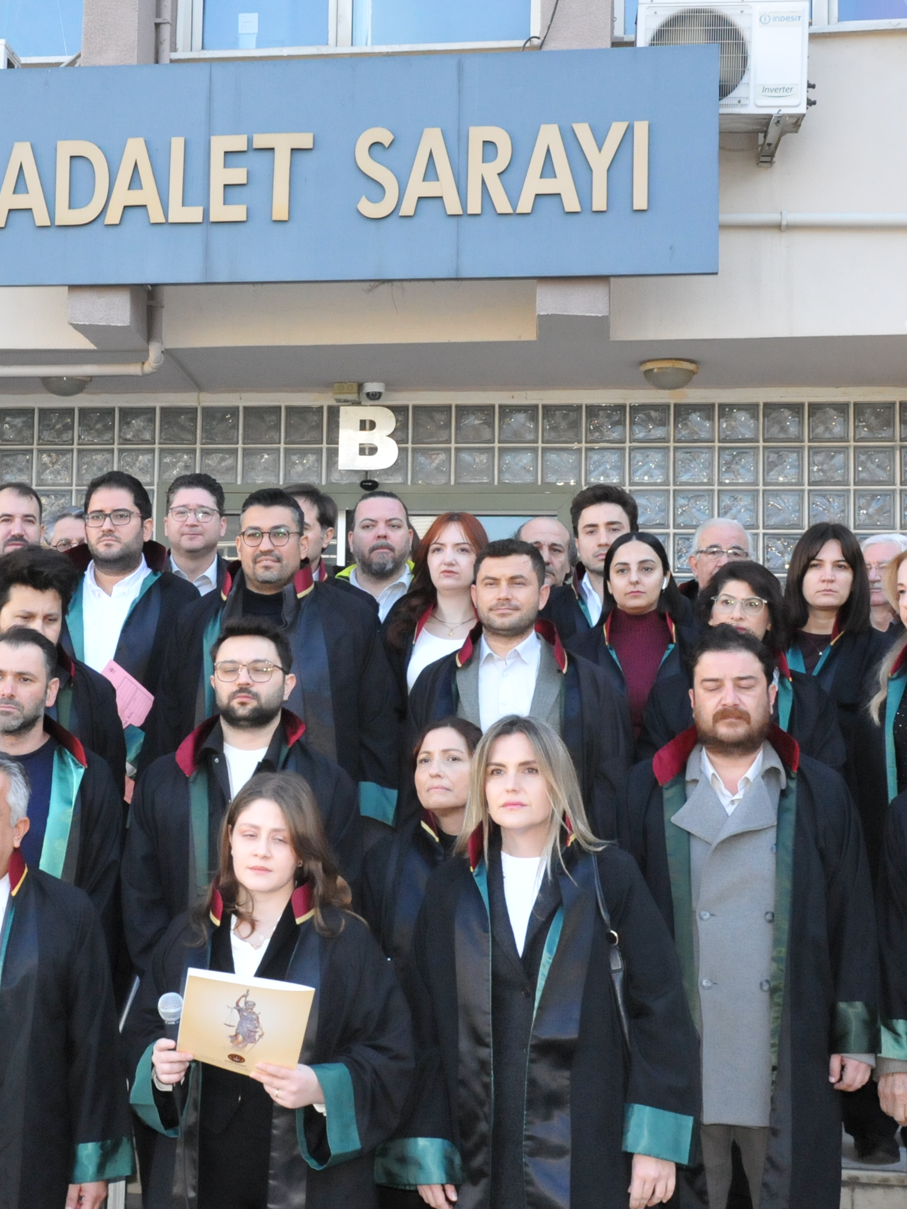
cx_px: 264
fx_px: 2062
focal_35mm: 59
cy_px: 582
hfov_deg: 24.6
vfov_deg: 32.7
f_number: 8
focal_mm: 26
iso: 2200
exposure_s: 1/250
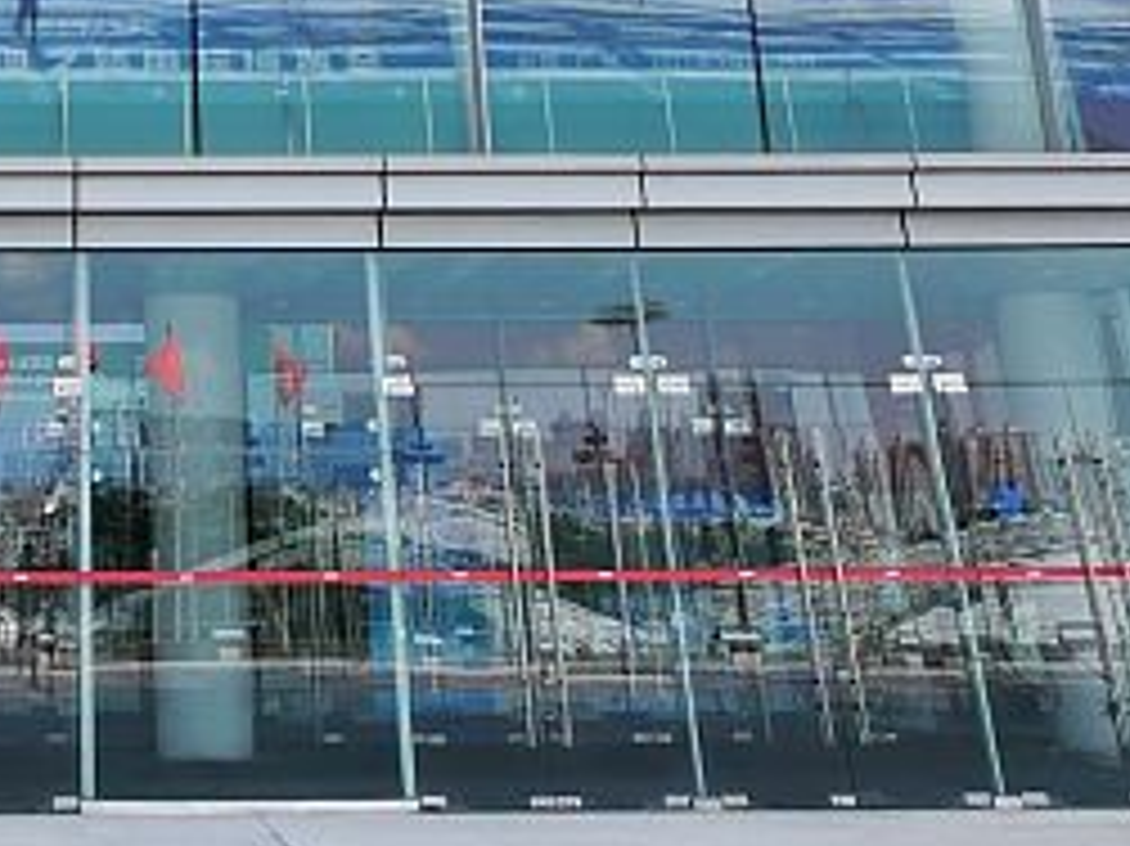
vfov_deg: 15.8
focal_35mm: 67
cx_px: 36
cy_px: -968
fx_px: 2186
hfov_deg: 27.5
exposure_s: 1/640
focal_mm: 7
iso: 200
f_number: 4
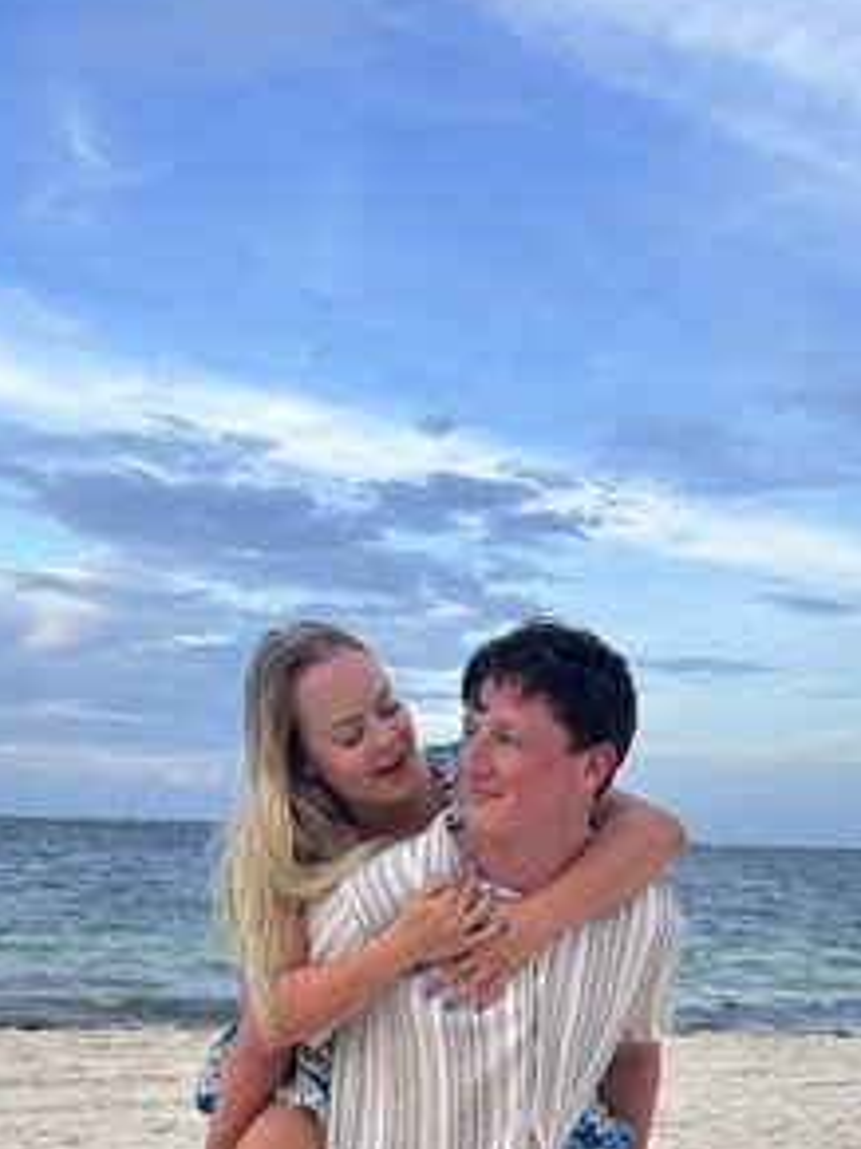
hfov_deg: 32.9
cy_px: 961
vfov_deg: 40.7
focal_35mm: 44
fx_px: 1460
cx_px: 427
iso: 80
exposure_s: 1/850
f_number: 1.78
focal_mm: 6.86
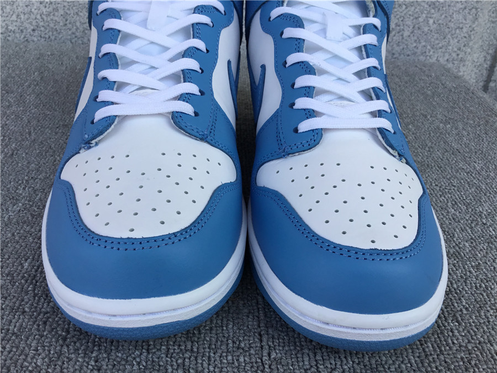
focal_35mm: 31
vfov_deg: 45.4
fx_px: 445
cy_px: 186
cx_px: 248
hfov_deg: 58.4
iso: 25
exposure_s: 1/466
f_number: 2.4
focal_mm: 3.3
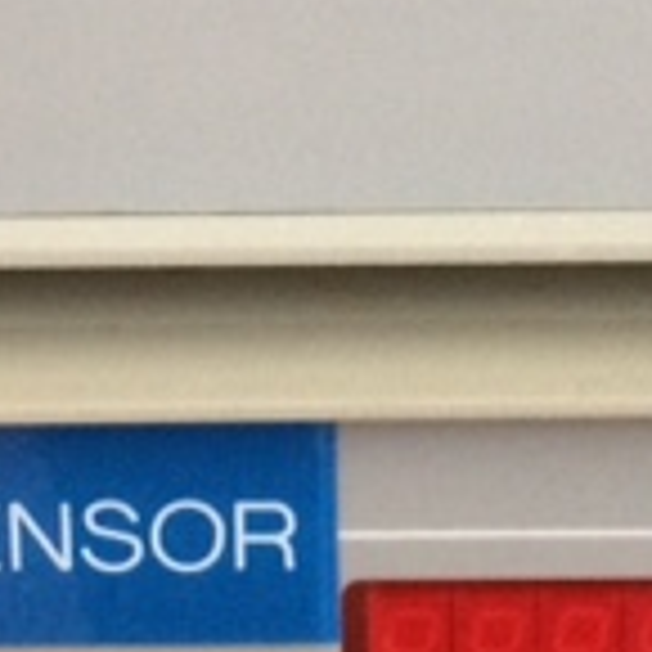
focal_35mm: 113
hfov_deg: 15.4
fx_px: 2408
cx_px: 346
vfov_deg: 15.4
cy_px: 180
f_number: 2.2
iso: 250
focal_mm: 4.15
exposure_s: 1/17
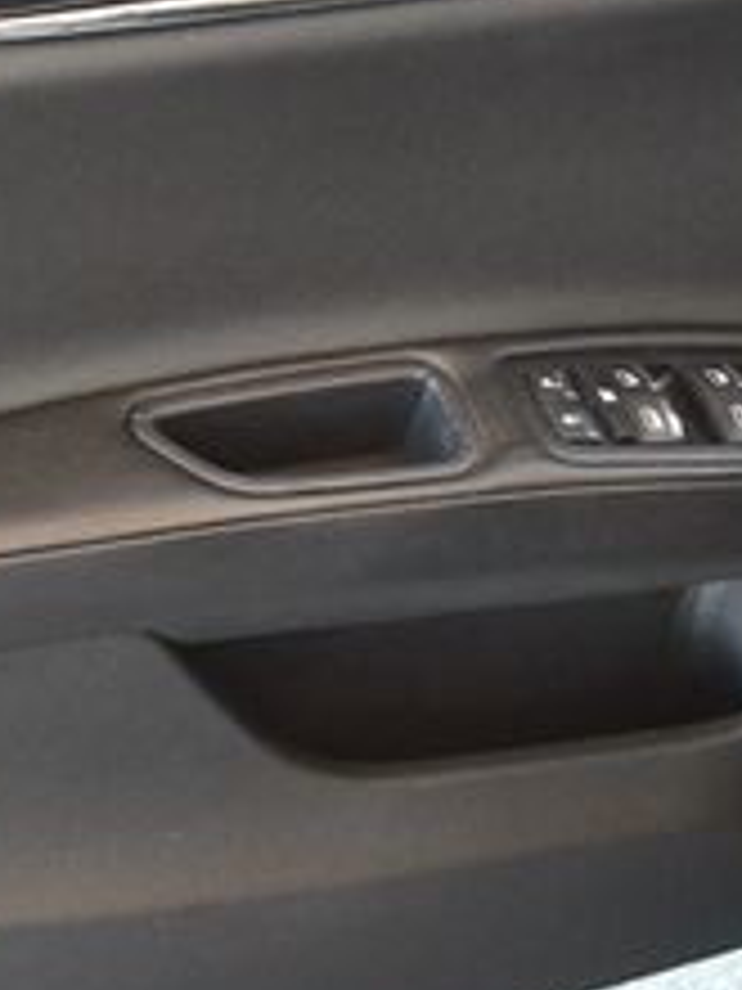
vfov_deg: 19.4
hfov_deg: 14.6
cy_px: 356
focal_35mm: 101
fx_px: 2887
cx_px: 153
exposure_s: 1/160
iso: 800
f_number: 3.5
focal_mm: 18
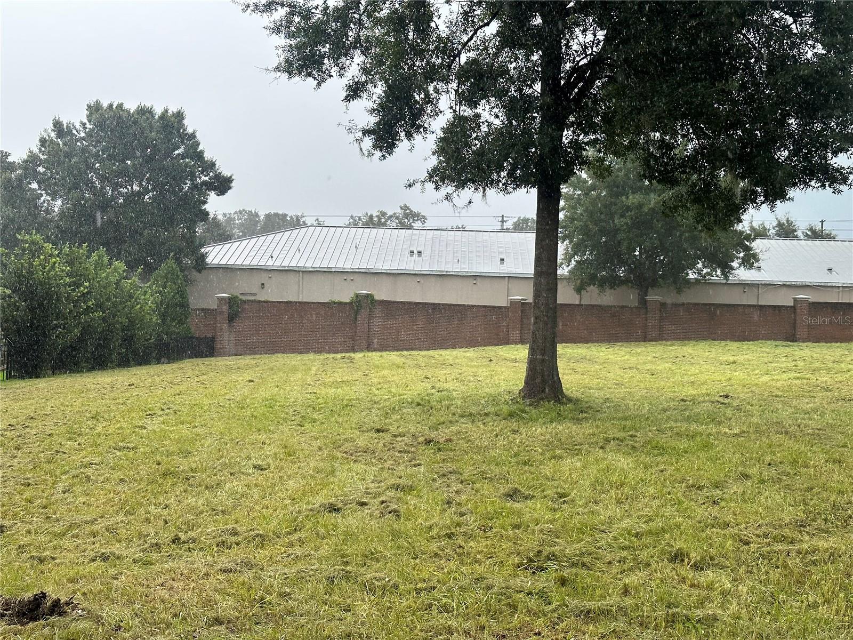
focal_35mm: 48
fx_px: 1183
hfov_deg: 39.7
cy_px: 320
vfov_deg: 30.3
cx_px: 426
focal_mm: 6.86
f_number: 1.78
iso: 64
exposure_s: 1/756
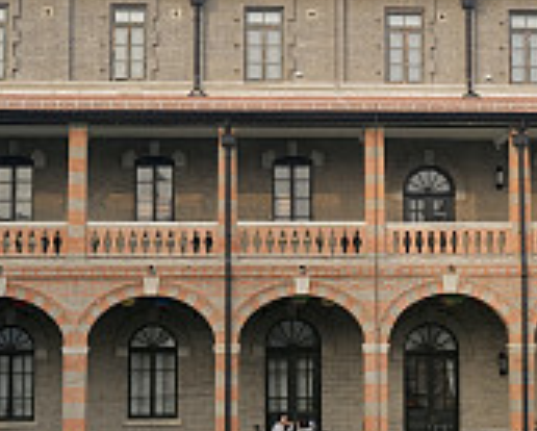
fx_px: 1941
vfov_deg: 12.6
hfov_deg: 15.7
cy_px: 109
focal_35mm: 122
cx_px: 384
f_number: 8
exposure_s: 1/250
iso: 400
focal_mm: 28
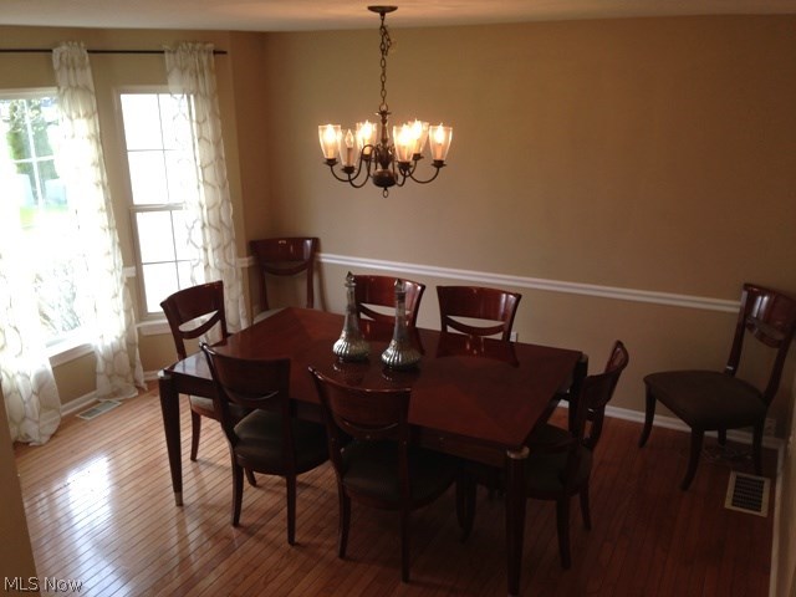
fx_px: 759
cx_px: 398
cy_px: 298
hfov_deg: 55.4
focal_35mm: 33
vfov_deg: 42.9
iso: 50
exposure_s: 1/60
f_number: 2.4
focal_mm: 4.12
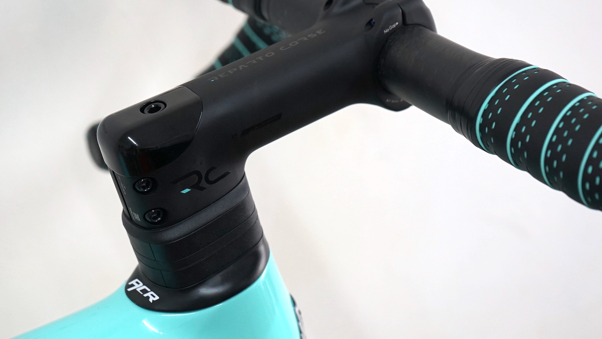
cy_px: 192
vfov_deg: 16.3
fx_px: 1181
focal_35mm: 74
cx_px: 280
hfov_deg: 28.6
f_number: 5.6
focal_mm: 53
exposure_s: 1/60
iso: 800
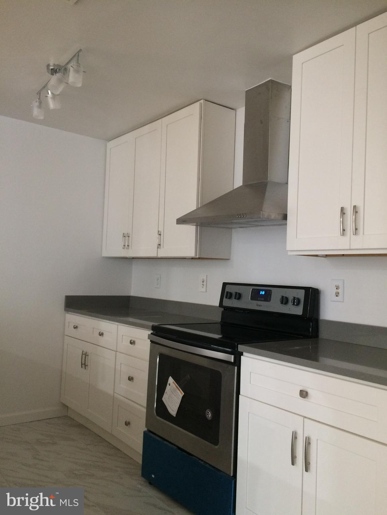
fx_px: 432
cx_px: 194
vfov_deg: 61.7
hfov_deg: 48.2
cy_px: 258
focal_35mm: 29
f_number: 2.2
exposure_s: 1/17
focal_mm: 4.15
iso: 250
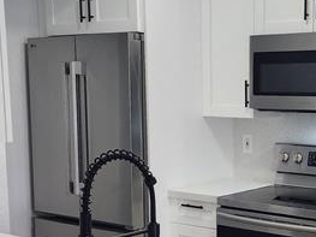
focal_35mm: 70
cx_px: 250
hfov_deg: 27.3
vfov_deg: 20.7
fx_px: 639
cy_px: 201
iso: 250
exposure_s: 1/120
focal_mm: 6.4
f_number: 1.8
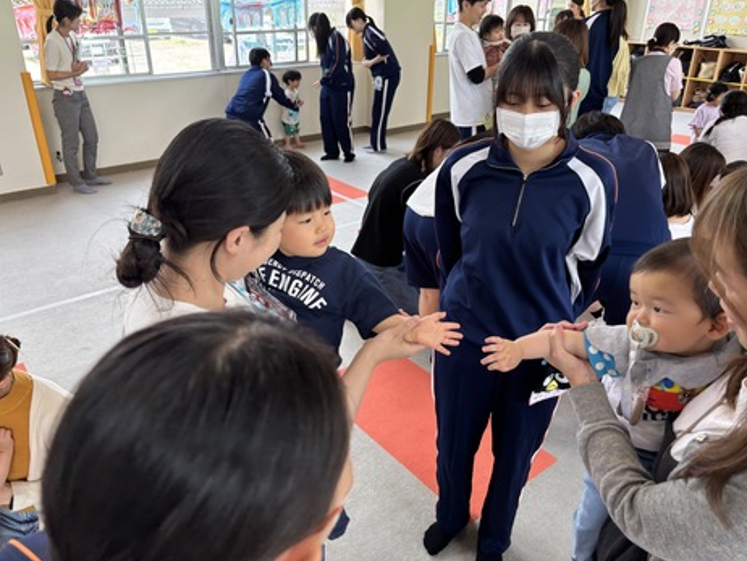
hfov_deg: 65.3
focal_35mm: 27
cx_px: 362
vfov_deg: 51.4
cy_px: 272
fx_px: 583
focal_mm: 5.96
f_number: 1.6
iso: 50
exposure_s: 1/100
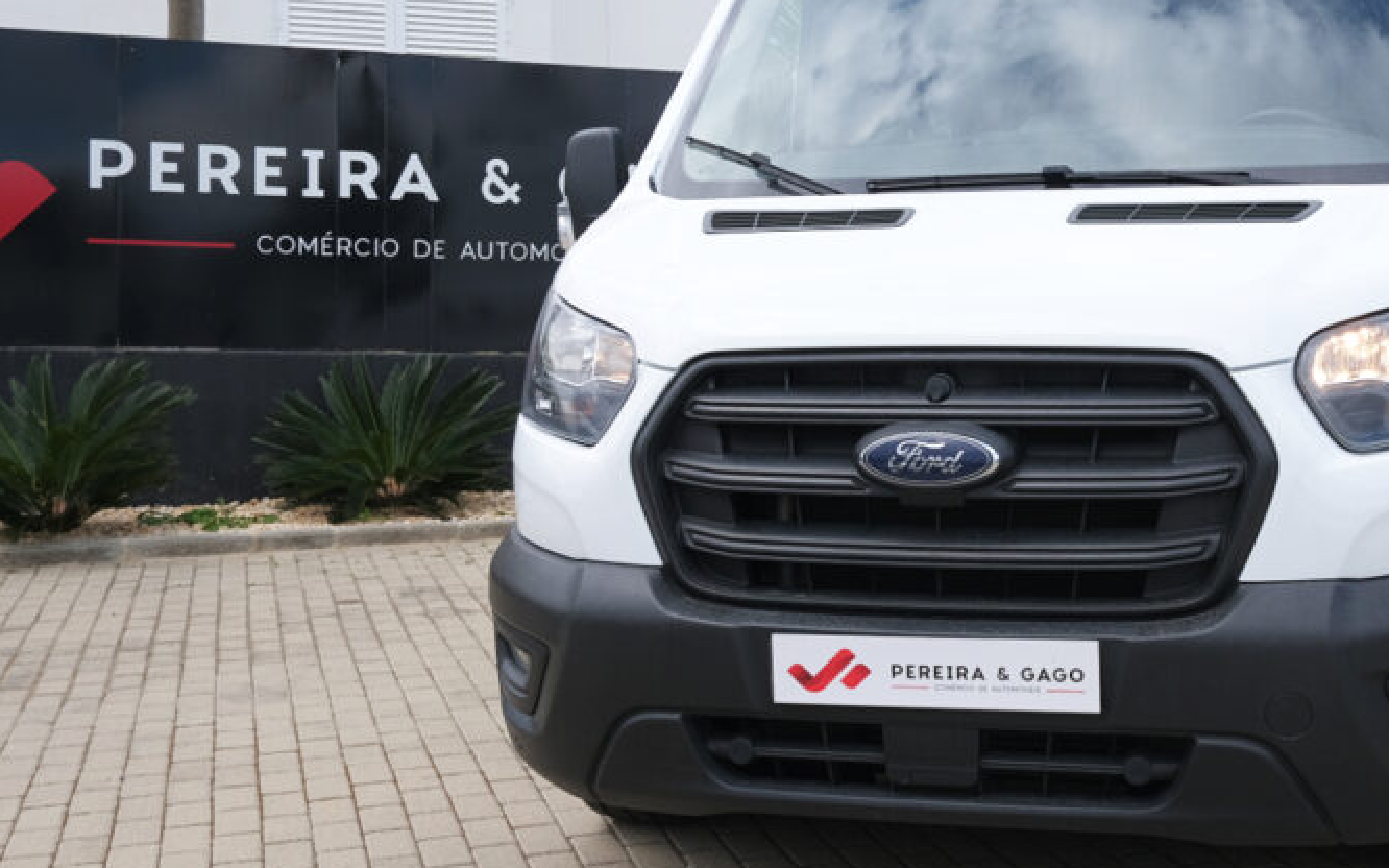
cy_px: 408
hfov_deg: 41.9
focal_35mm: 47
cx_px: 966
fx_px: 1779
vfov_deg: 27.4
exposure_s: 1/160
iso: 160
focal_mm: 20.3
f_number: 9
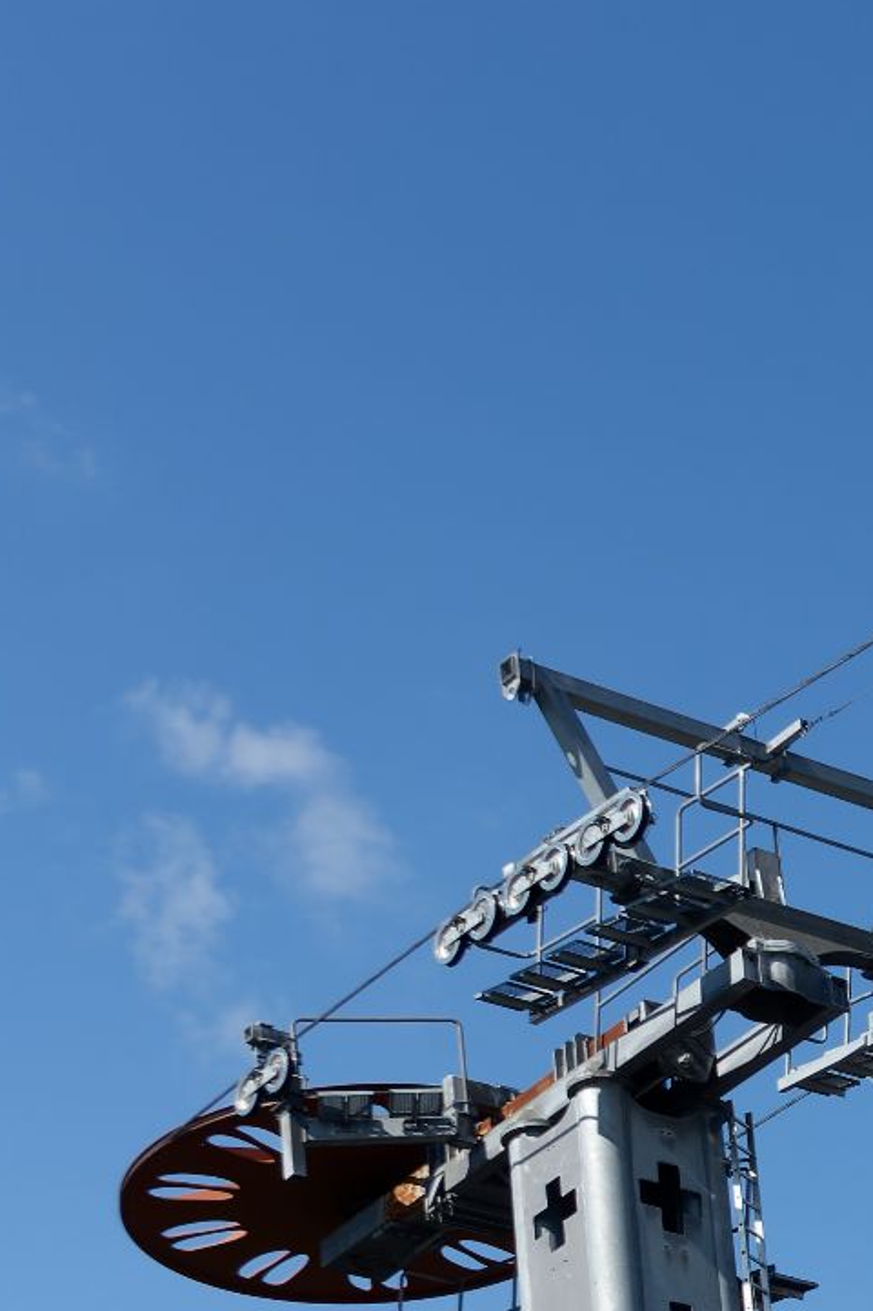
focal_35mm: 108
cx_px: 1219
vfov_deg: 18.1
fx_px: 3932
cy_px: 1544
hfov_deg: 12.2
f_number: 4
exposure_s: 1/1000
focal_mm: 14.1
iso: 125
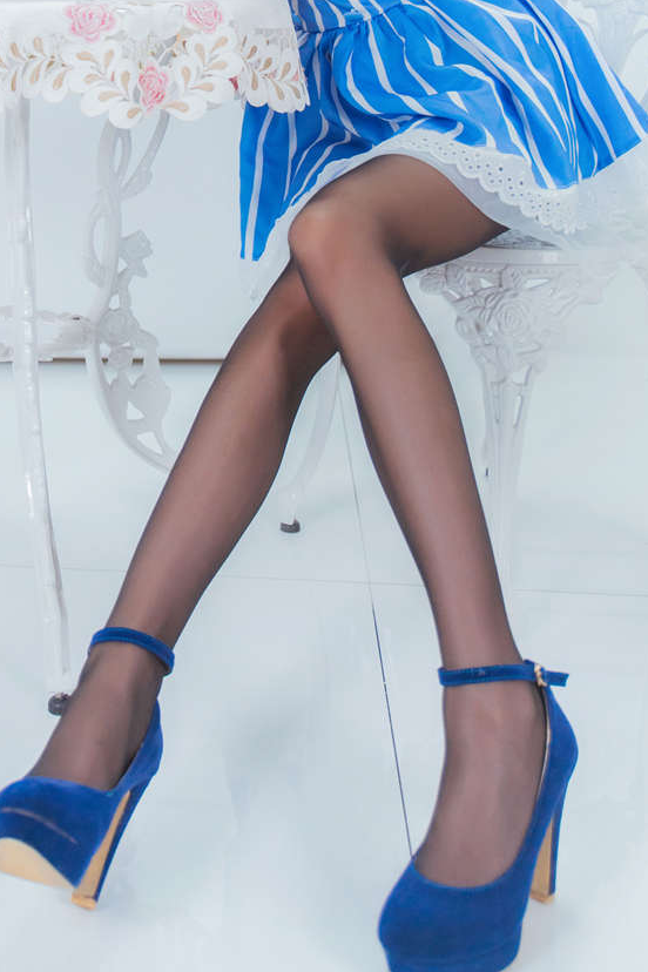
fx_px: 1701
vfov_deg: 29.4
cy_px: -37
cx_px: 175
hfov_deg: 21.4
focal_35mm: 63
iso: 1000
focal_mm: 29
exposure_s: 1/125
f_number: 2.8
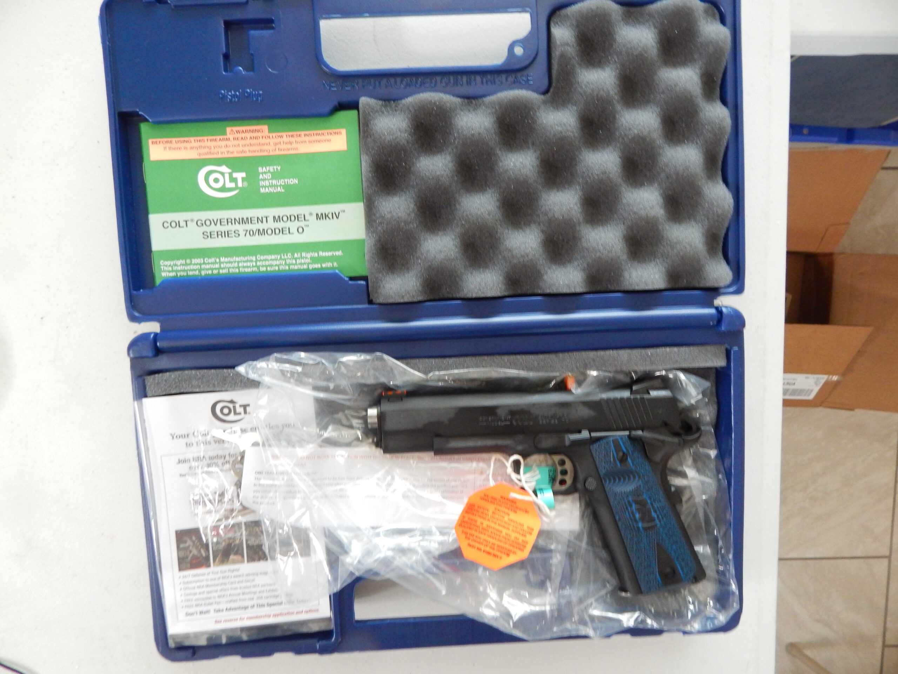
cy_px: 337
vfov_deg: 61.1
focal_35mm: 22
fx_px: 571
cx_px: 449
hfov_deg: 76.4
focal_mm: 4
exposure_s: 1/15
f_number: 3
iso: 400
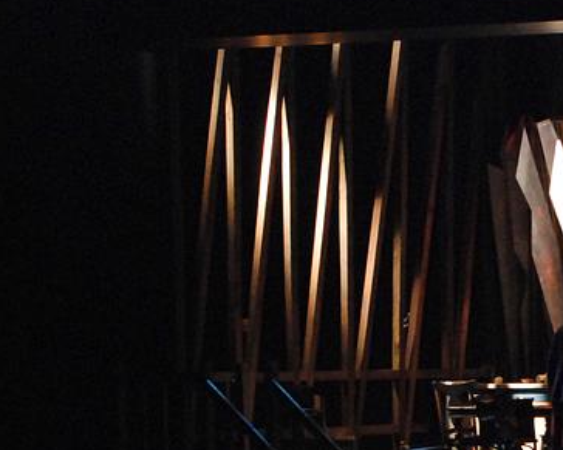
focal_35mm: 158
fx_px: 2632
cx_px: 738
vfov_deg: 9.7
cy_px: 523
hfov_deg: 11.9
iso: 1600
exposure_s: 1/40
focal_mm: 34
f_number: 5
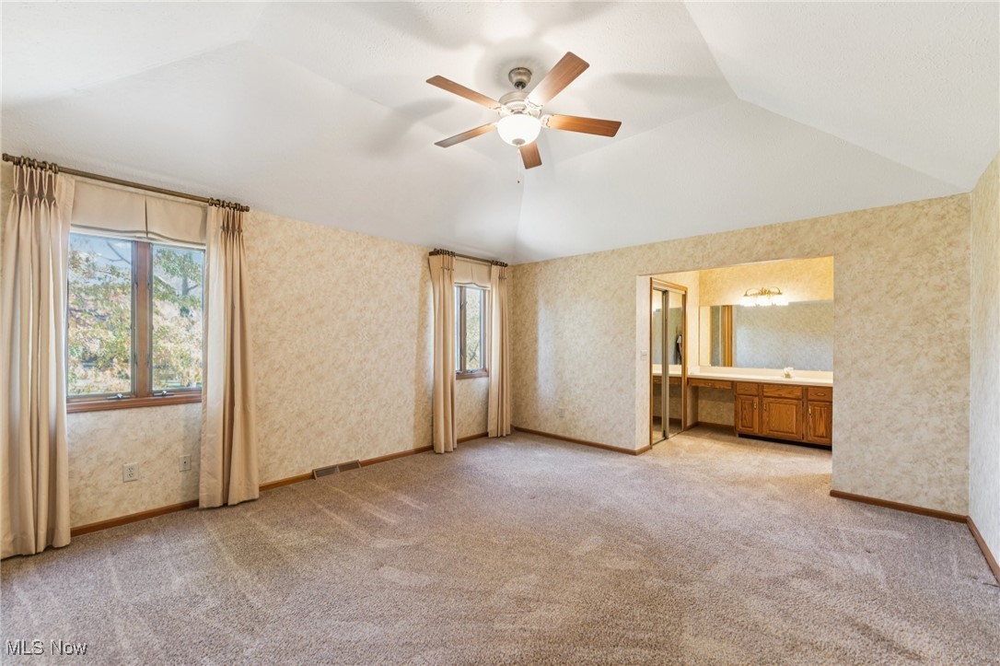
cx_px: 500
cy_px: 333
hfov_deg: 104.3
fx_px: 389
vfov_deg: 81.2
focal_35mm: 14
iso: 400
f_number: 3.5
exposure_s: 1/25
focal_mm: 14
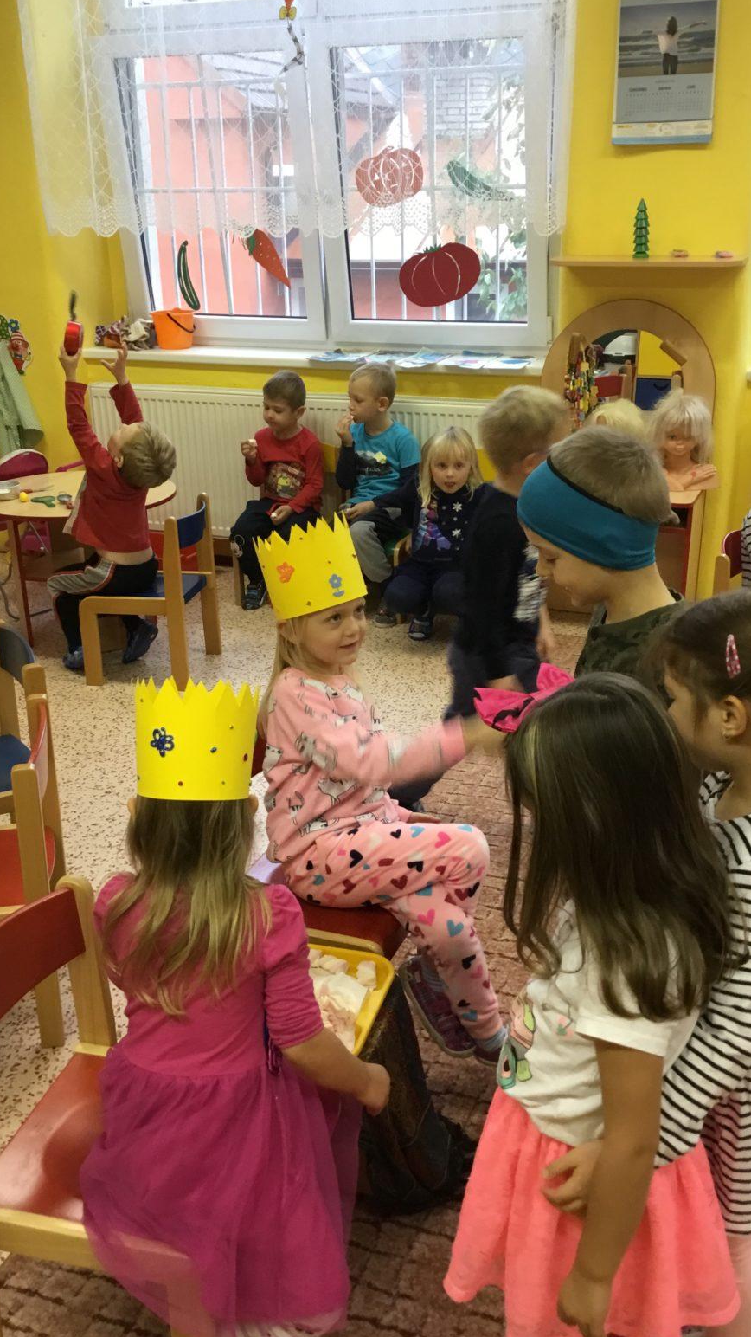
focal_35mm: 35
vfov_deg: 56.6
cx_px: 387
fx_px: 1240
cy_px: 674
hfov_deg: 33.7
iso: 125
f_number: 2.4
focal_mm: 3.3
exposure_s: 1/33
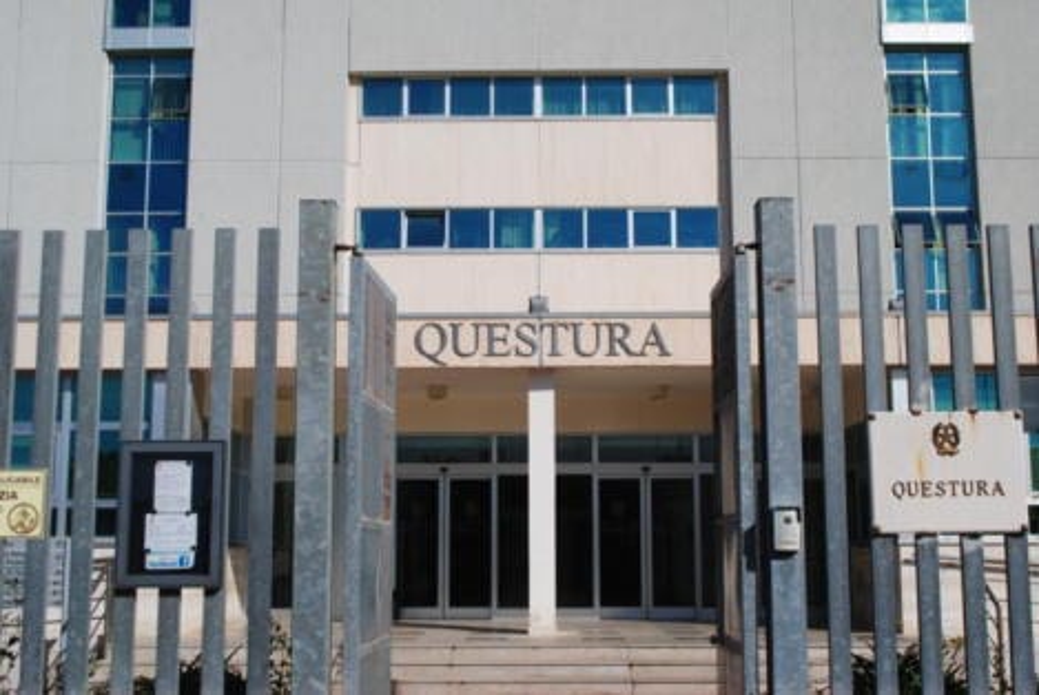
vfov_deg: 29.9
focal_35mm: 45
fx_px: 1300
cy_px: 348
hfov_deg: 43.6
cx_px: 520
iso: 100
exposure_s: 1/250
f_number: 10
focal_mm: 30
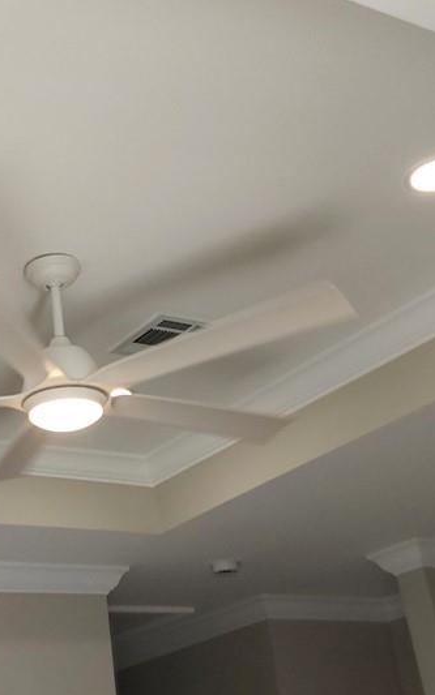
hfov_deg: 22.3
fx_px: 1081
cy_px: 249
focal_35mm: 57
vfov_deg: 35.4
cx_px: 67
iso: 50
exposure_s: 1/120
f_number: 1.9
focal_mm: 2.91
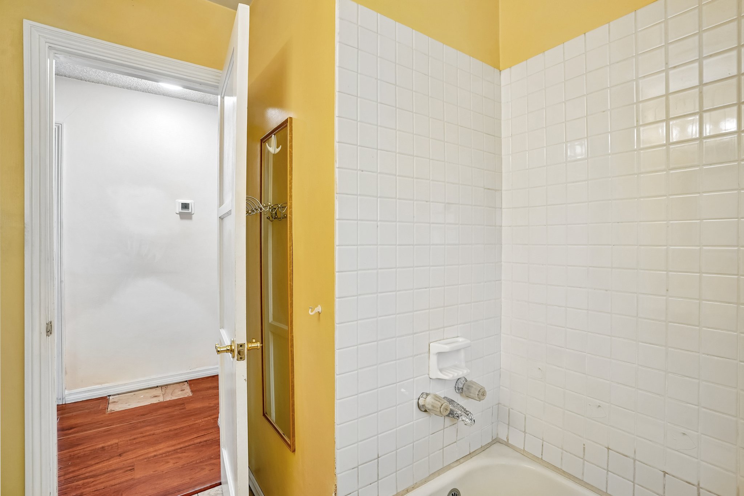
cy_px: 248
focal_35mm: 16
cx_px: 372
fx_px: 331
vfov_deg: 73.7
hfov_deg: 96.7
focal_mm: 16
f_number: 8
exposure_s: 1/8
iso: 400
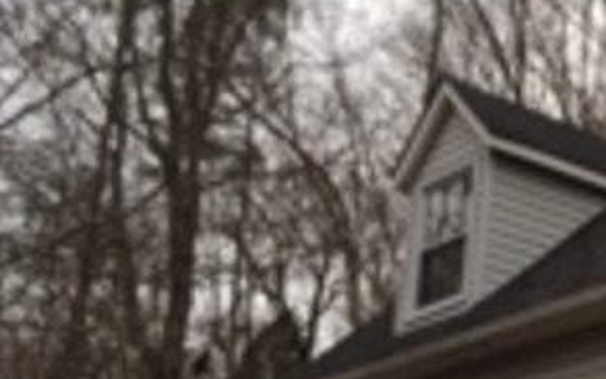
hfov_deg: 22.3
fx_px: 1387
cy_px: 300
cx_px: 774
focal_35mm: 84
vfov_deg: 15.4
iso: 32
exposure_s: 1/120
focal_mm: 4.15
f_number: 2.2
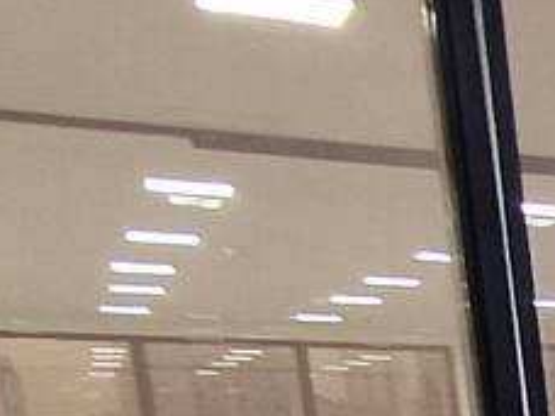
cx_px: 1380
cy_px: 800
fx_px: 1619
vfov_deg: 13.0
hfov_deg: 13.4
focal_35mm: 101
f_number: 2.2
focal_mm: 1.64
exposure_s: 1/40
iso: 100
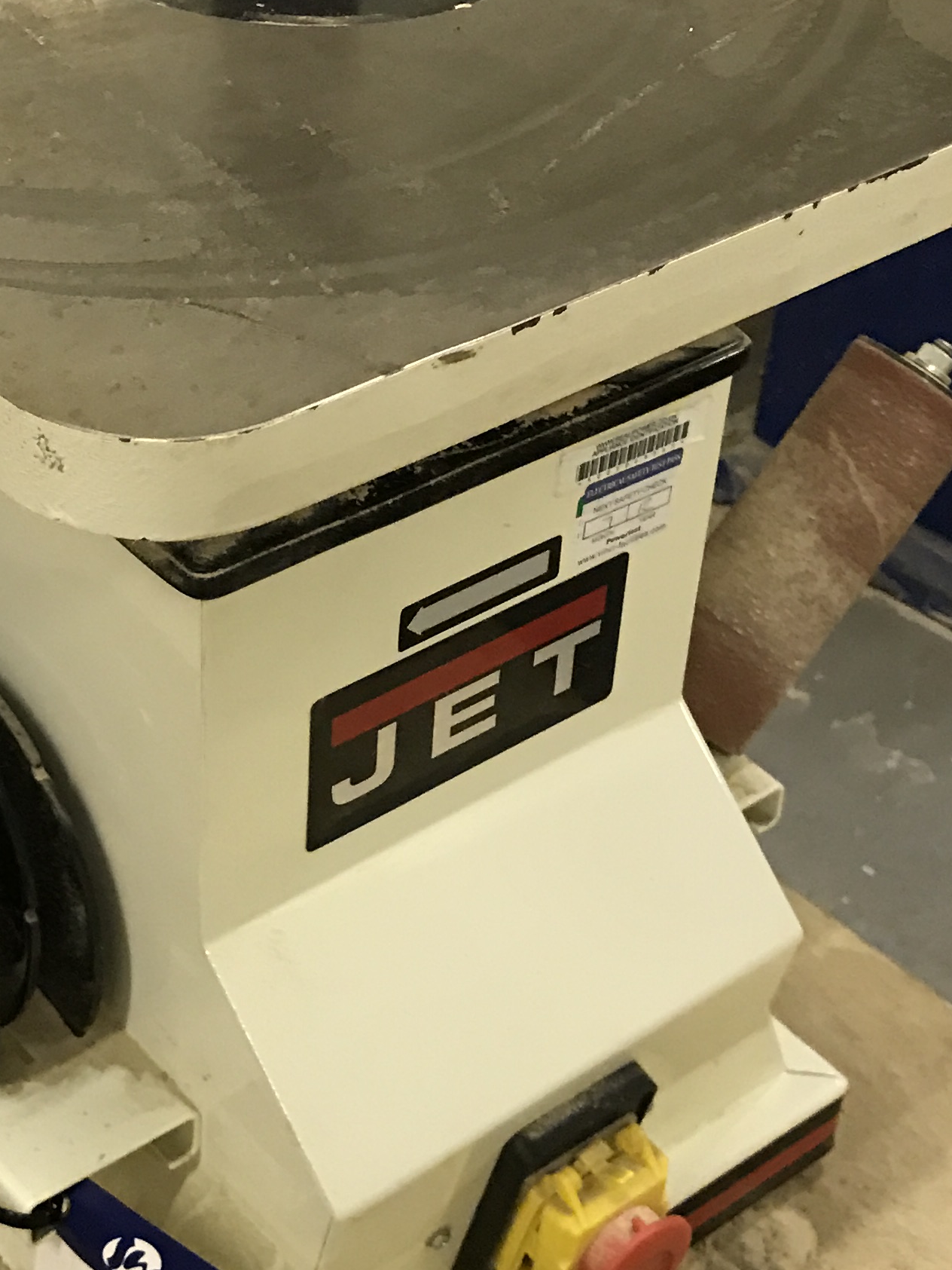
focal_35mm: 67
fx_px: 2457
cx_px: 313
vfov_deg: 29.0
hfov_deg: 21.8
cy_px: 608
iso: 80
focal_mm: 3.99
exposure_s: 1/17
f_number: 1.8
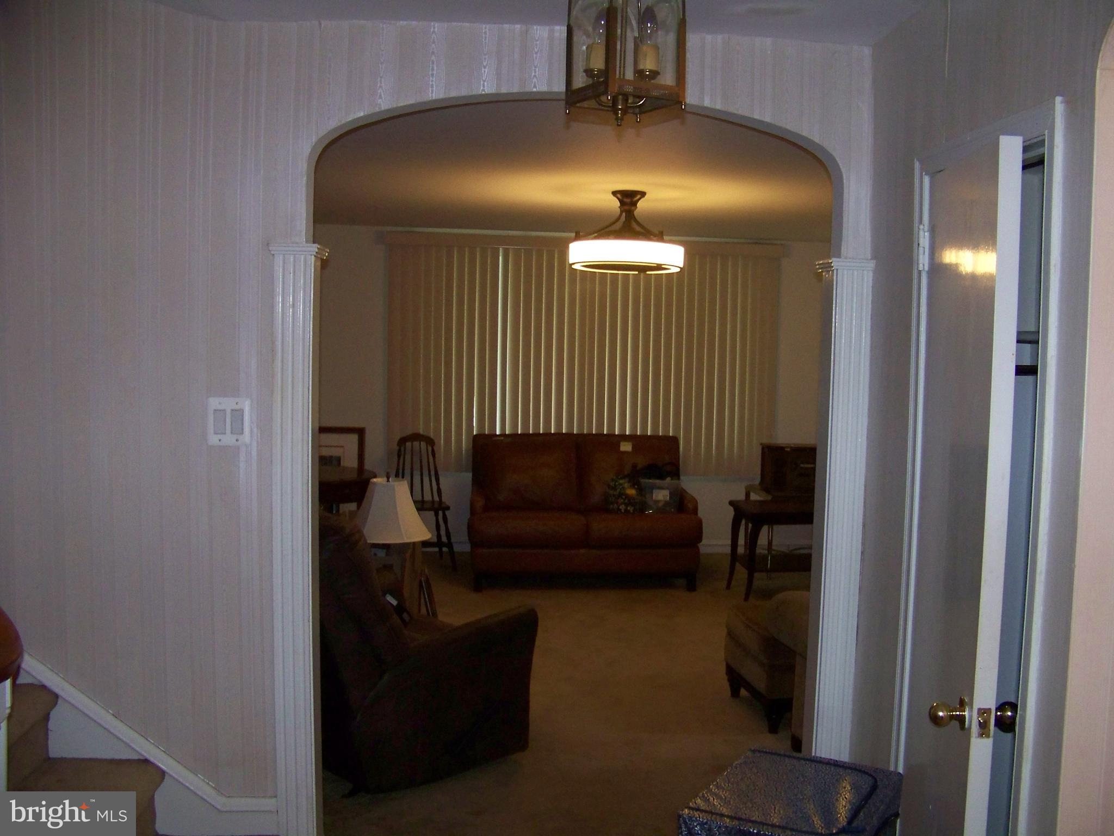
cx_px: 557
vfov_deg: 39.7
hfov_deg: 51.4
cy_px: 418
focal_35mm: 36
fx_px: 1159
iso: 200
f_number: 2.8
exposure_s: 1/30
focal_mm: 5.85
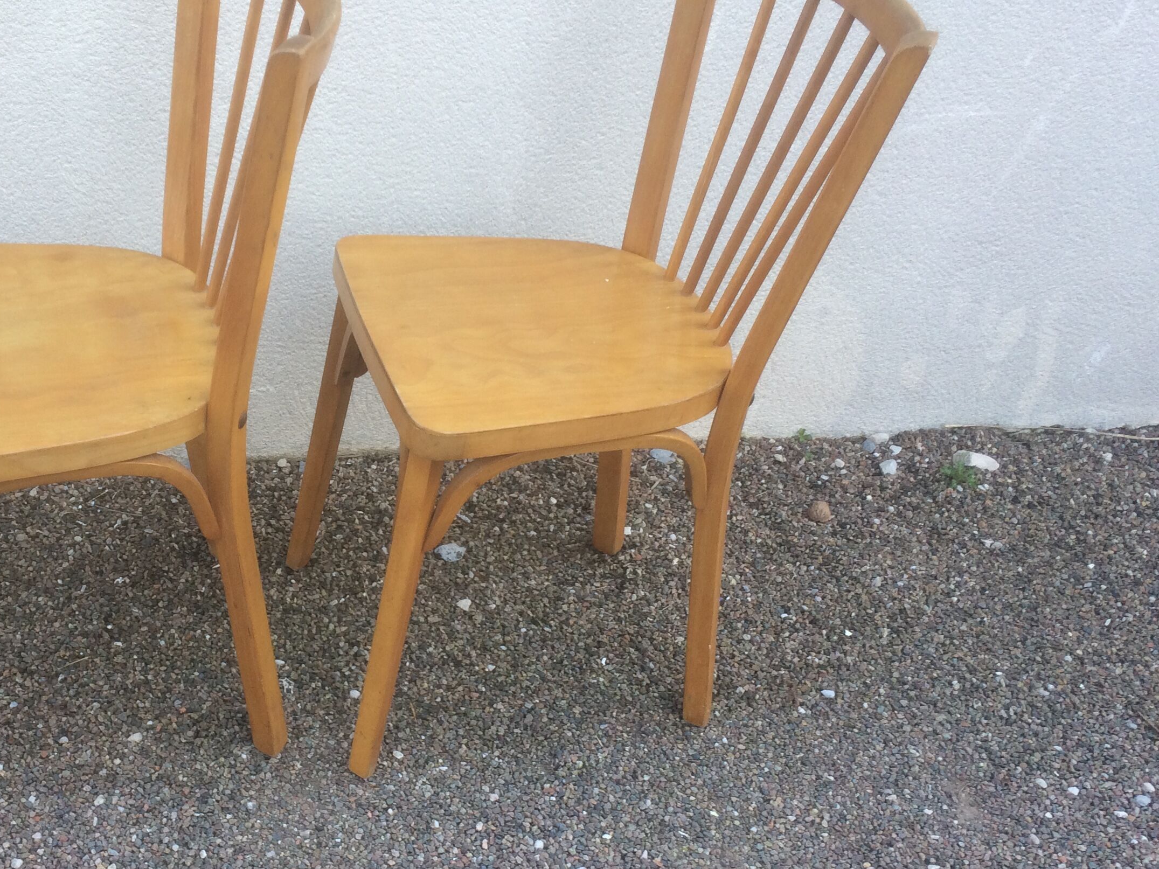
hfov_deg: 41.9
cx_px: 315
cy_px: 427
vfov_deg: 32.9
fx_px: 1473
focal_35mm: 44
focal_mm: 4.15
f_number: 2.2
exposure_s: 1/100
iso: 40
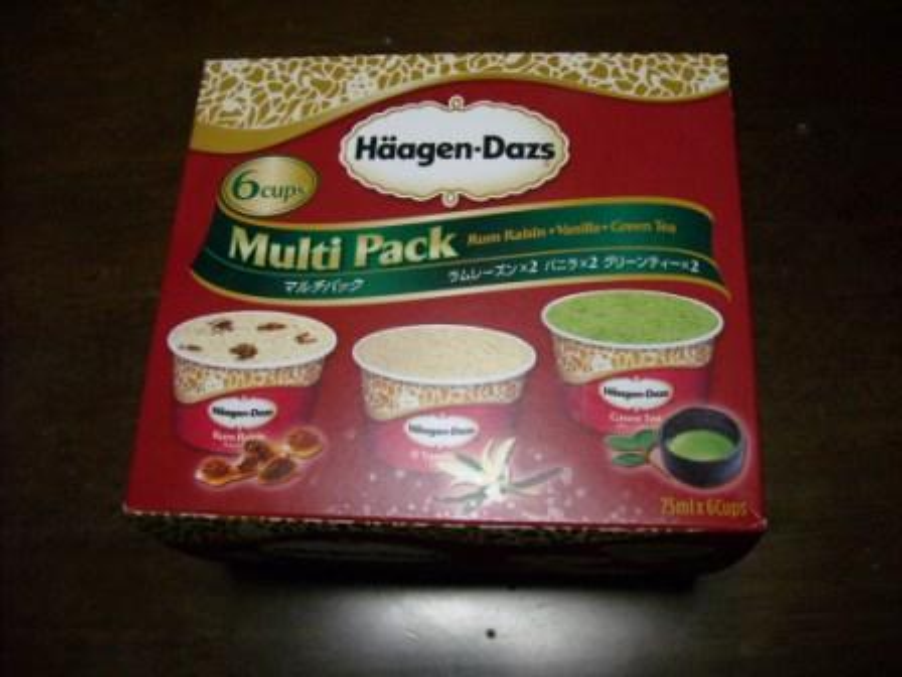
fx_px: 912
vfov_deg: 40.7
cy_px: 338
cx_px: 451
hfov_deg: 52.6
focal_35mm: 35
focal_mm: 5.7
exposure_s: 1/60
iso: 366
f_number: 2.8
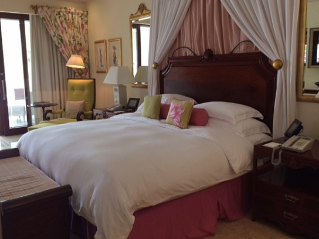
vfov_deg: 44.1
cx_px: 150
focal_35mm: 32
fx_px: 295
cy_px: 110
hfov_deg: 56.8
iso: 160
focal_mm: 4.15
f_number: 2.2
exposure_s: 1/33
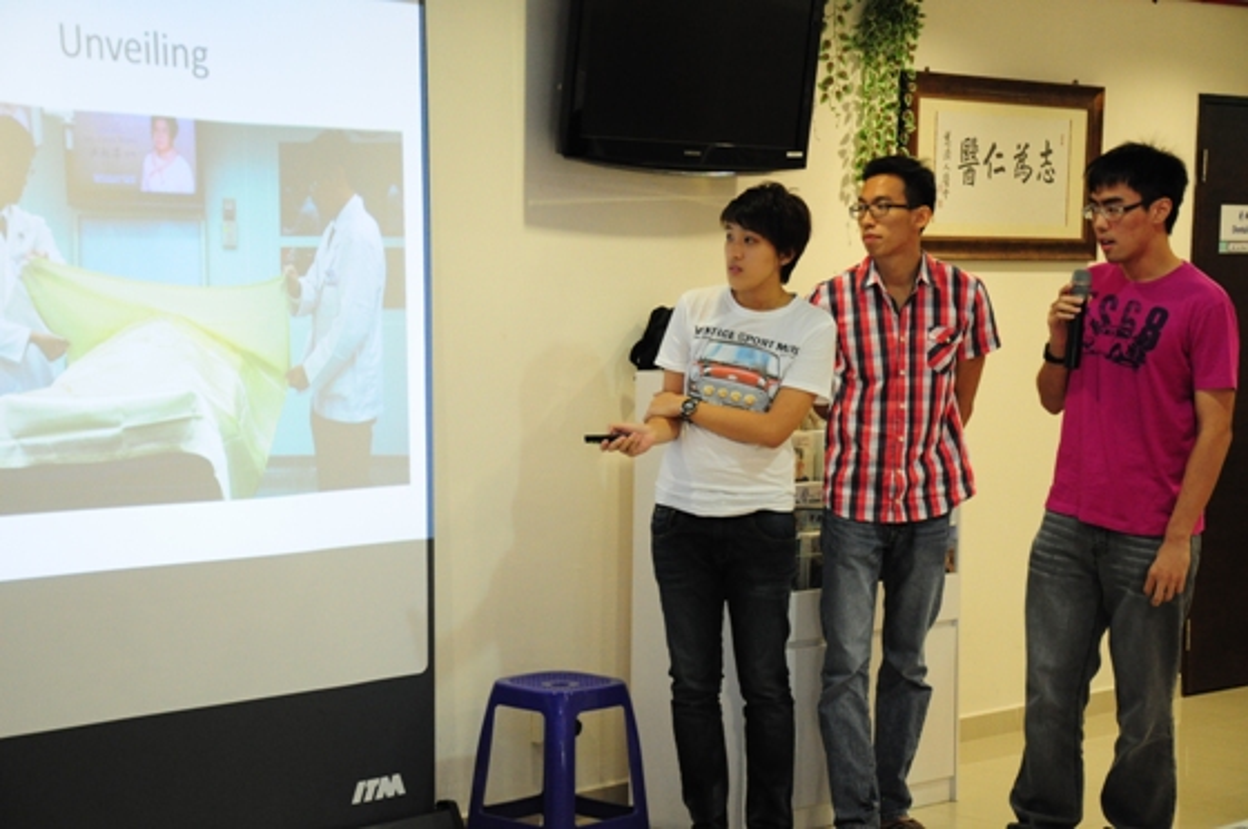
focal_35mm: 75
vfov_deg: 18.1
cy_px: 414
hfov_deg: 27.0
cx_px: 624
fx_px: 2597
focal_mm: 50
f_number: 5
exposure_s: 1/30
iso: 1600
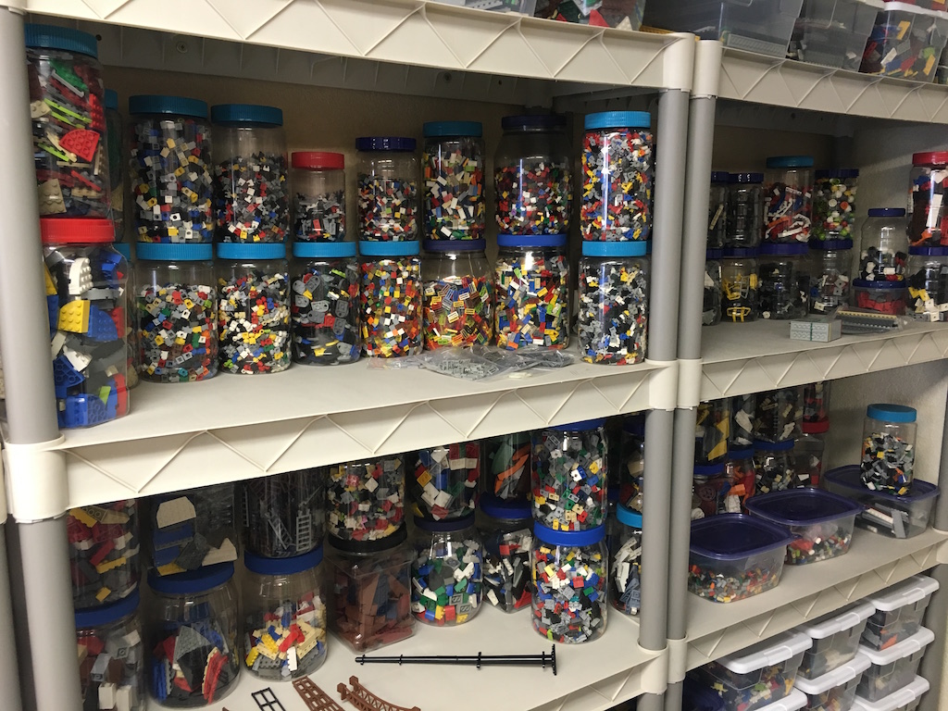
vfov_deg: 48.2
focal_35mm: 29
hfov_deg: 61.7
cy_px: 356
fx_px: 794
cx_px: 474
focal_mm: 4.15
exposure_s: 1/30
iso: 100
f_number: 2.2
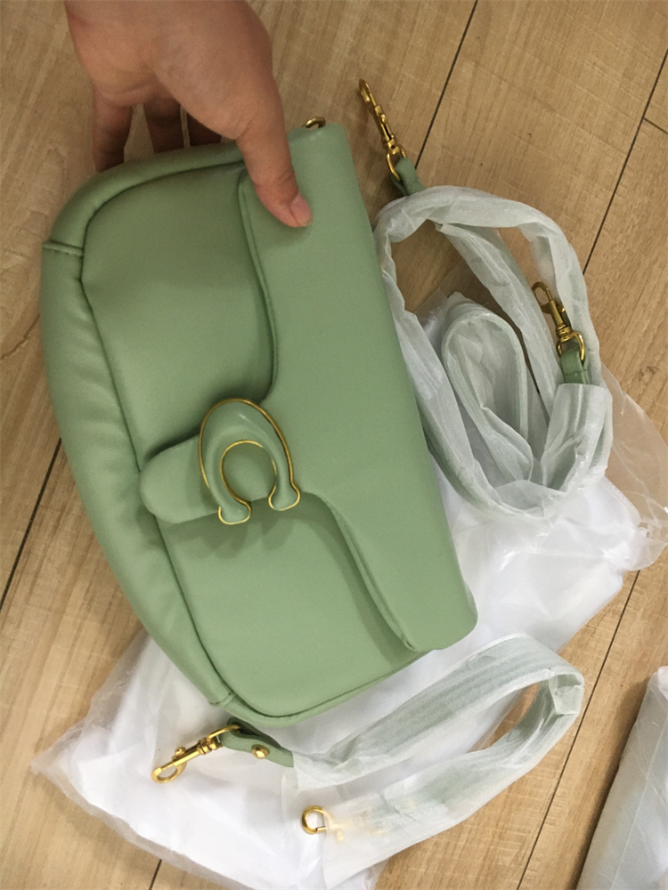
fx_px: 746
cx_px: 334
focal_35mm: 29
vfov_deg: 61.7
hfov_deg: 48.2
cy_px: 445
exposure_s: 1/20
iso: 200
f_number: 2.2
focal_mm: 4.15
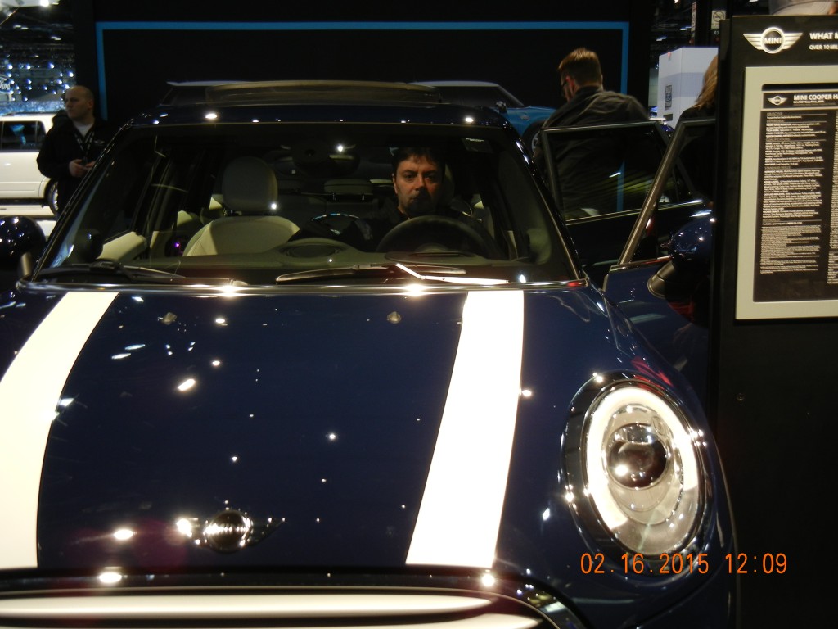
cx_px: 419
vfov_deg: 36.8
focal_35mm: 39
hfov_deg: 47.9
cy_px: 314
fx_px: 944
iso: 200
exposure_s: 1/30
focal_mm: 7.1
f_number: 3.7
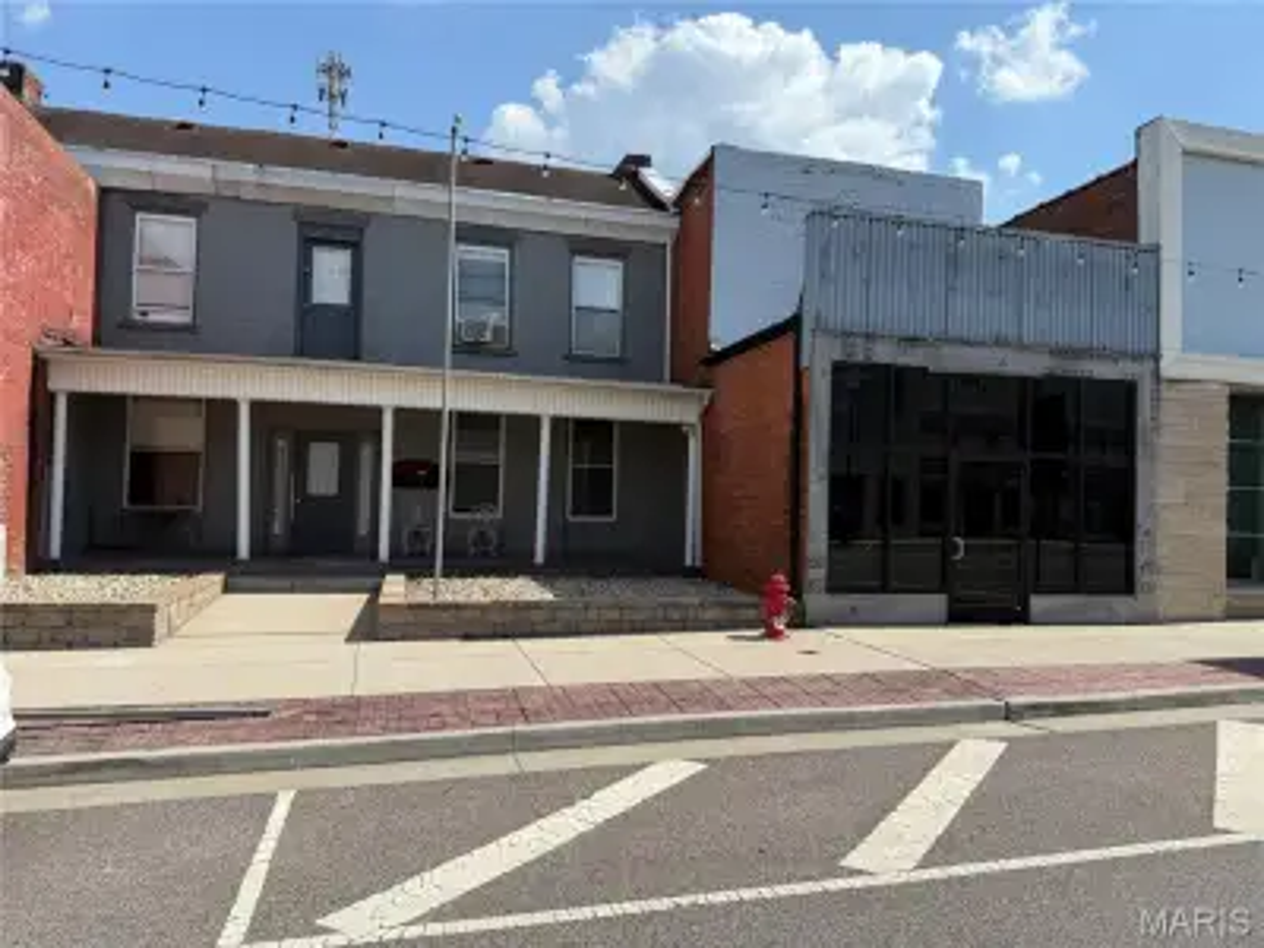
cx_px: 632
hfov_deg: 71.6
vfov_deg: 56.8
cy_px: 474
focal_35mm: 24
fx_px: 876
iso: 80
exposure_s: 1/4673
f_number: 1.78
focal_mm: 6.76
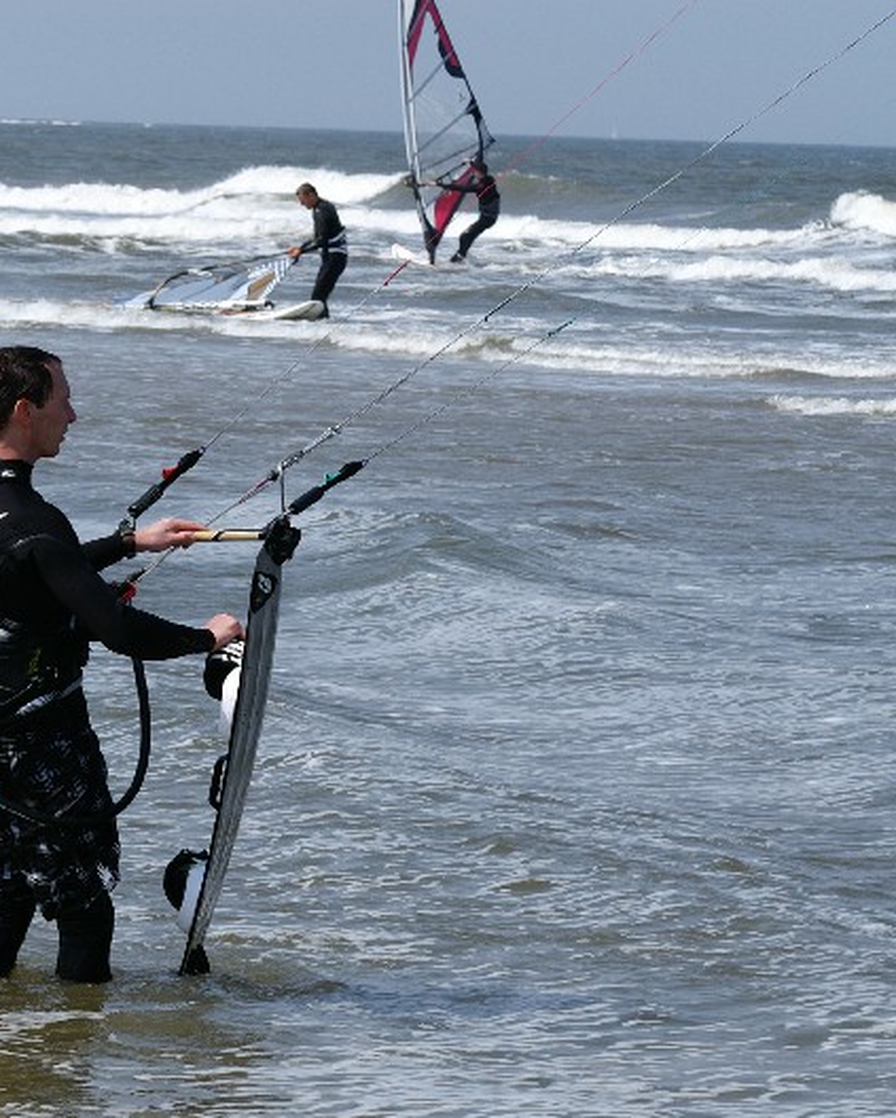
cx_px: 180
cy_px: 561
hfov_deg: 5.6
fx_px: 9174
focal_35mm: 277
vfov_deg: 7.0
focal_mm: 130
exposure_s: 1/250
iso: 100
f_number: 10
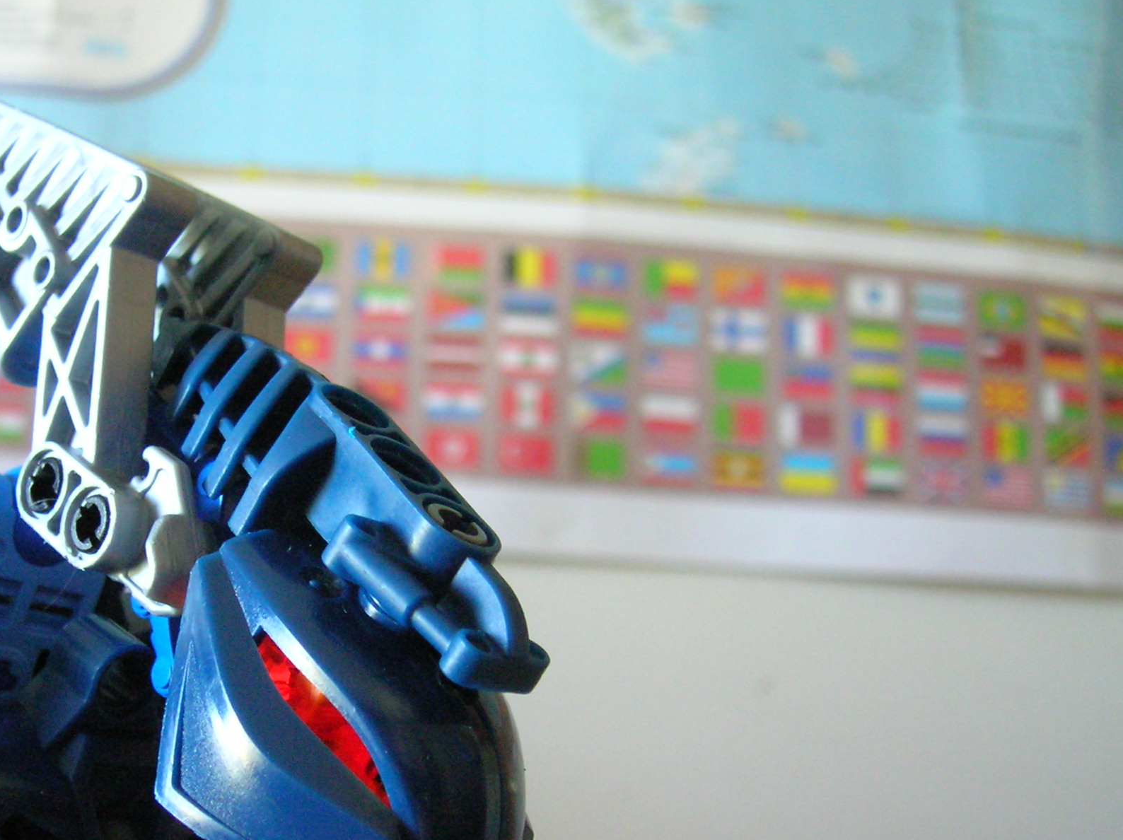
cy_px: 535
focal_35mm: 49
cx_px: 354
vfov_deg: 29.5
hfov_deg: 38.4
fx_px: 1588
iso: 200
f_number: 2.9
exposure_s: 1/3
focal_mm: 5.7
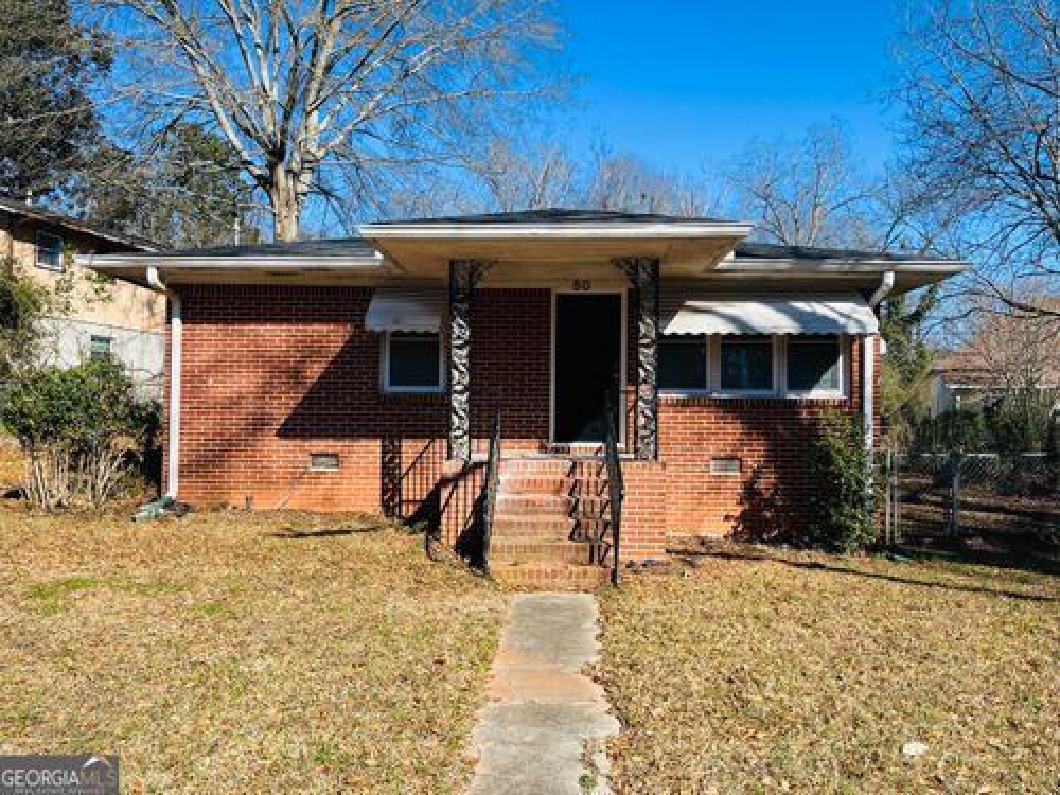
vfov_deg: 53.1
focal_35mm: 26
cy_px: 398
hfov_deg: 67.3
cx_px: 530
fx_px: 796
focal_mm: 5.1
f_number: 1.6
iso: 50
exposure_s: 1/2309
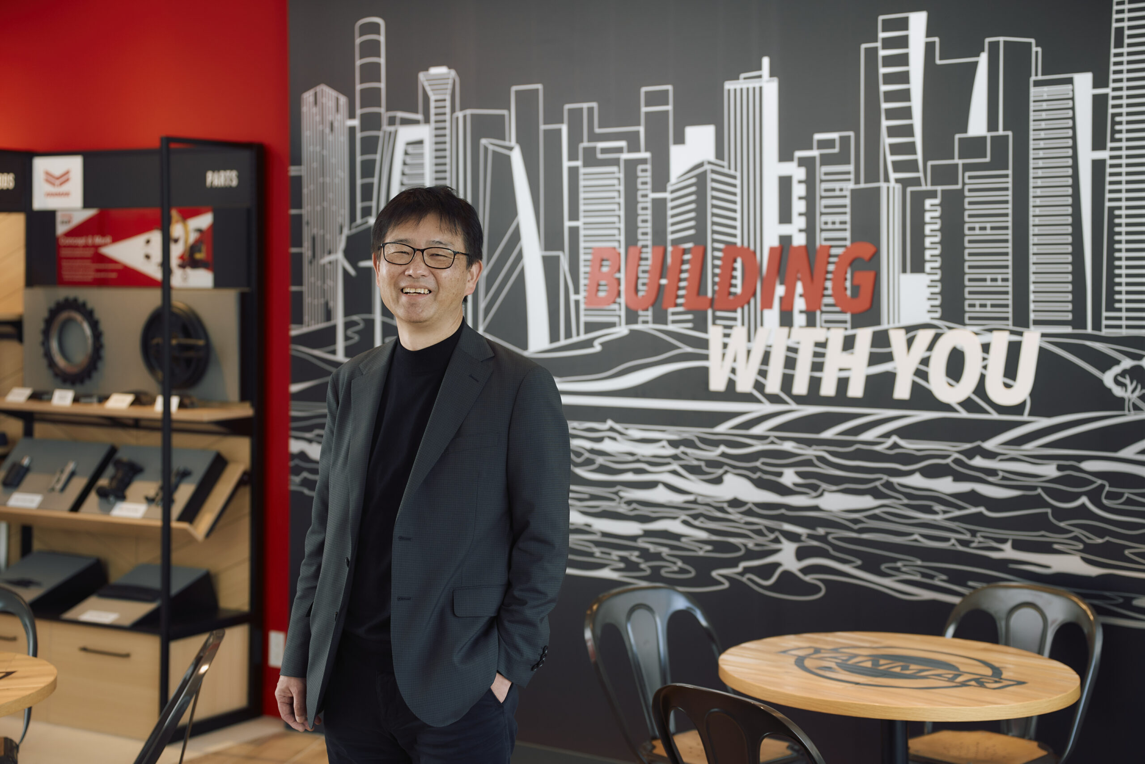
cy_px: 382
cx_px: 572
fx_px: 1749
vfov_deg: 24.6
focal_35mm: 55
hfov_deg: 36.2
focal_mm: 55
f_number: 2.8
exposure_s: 1/200
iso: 200
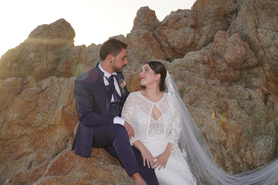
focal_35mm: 51
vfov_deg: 26.5
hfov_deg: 38.9
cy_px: 92
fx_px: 394
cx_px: 139
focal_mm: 34
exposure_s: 1/160
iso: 200
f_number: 8
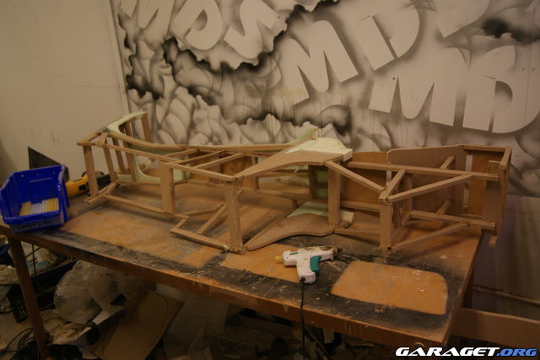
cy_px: 180
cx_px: 270
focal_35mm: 30
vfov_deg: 43.6
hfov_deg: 61.9
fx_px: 450
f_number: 4
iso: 400
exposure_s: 1/30
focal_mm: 20
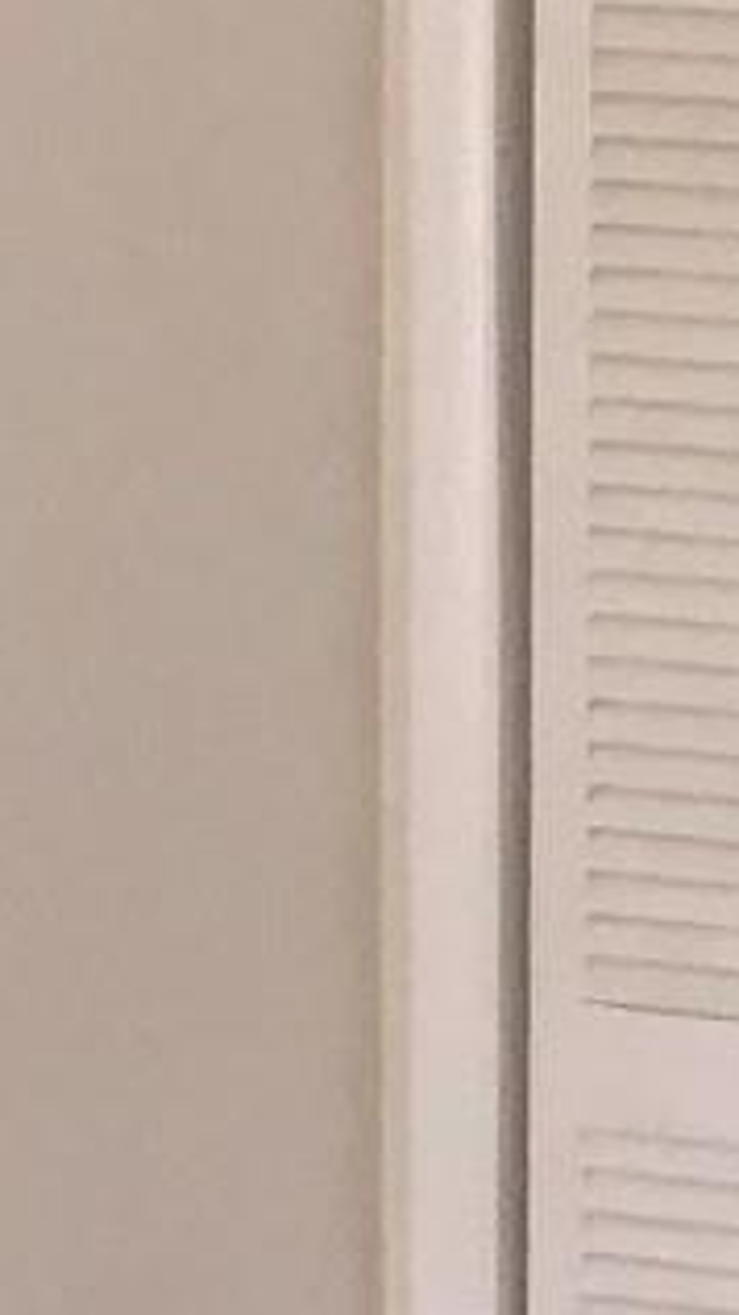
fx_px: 5372
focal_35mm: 154
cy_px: 689
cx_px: 1756
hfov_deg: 7.4
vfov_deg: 14.0
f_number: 1.8
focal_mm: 4
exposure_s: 1/60
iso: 160
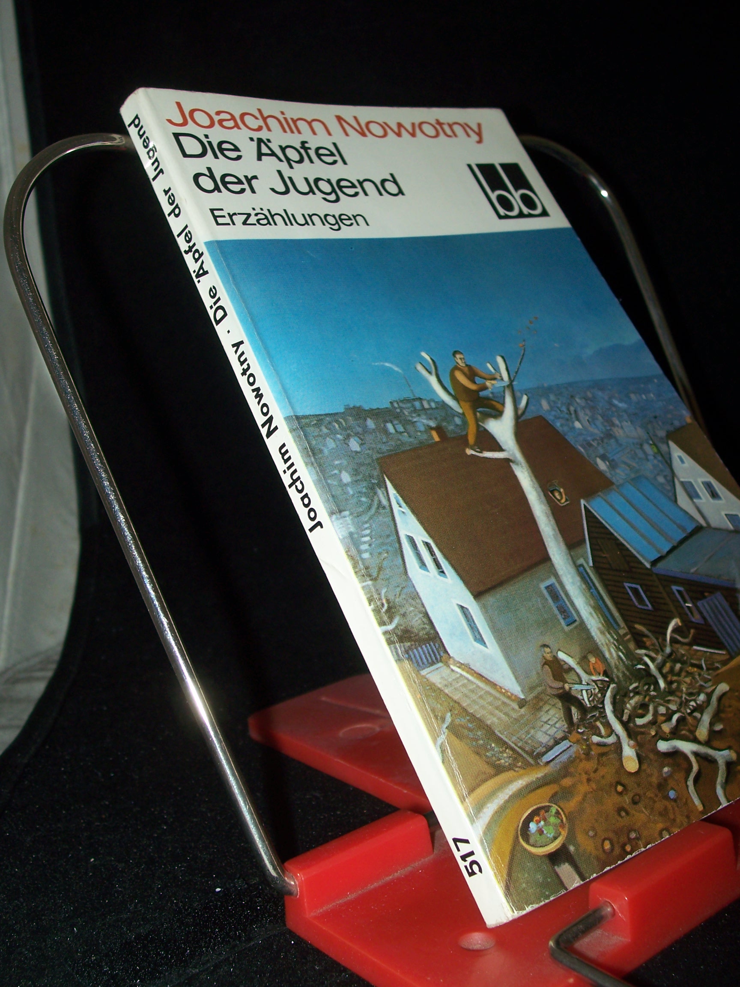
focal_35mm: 42
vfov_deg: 44.8
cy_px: 494
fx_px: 1197
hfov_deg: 34.3
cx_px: 370
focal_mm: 7
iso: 80
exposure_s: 1/60
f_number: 2.8
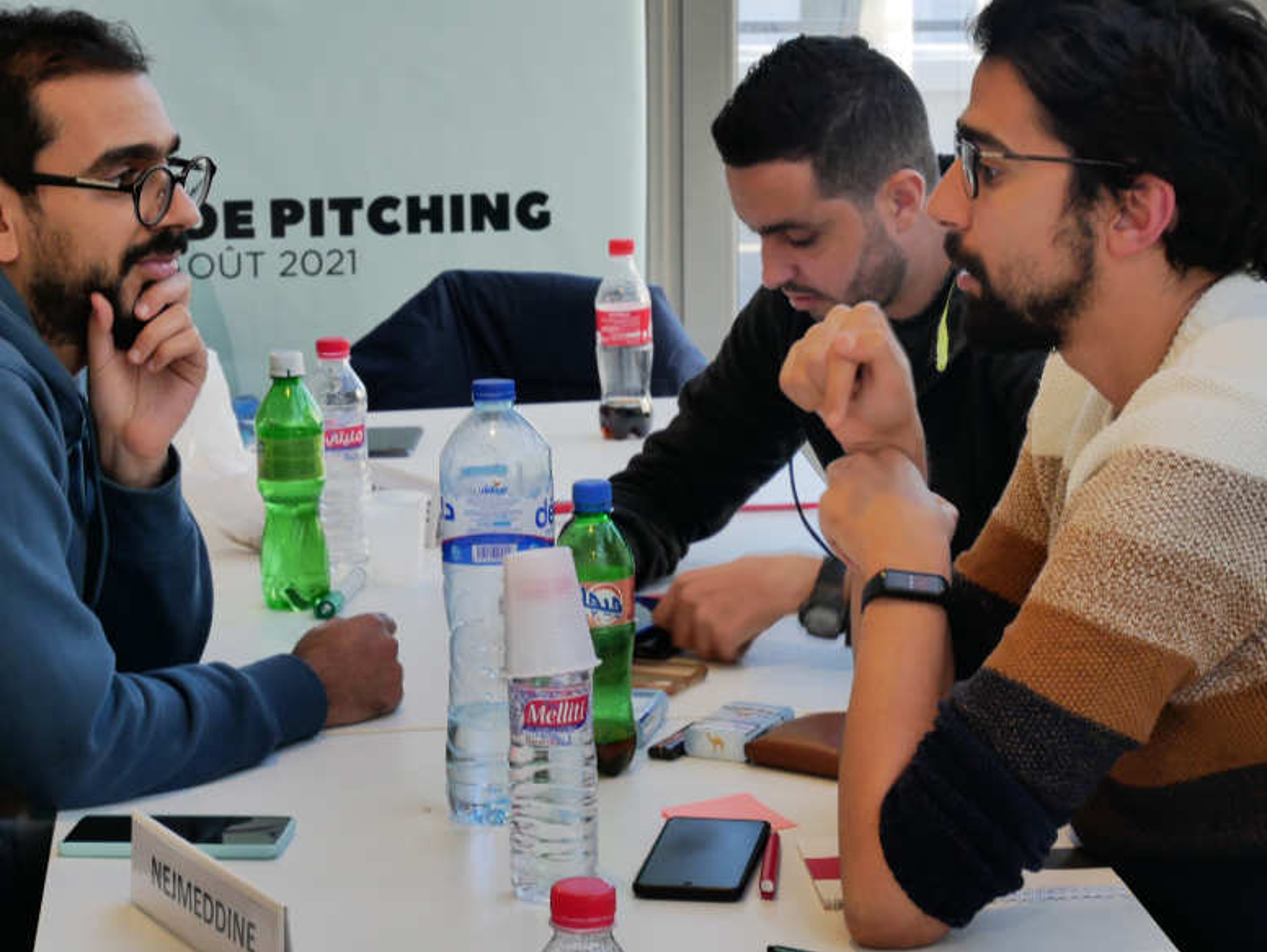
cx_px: 692
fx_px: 3626
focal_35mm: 99
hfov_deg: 19.8
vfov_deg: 15.0
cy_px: 475
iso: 800
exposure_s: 1/20
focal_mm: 32
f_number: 5.6
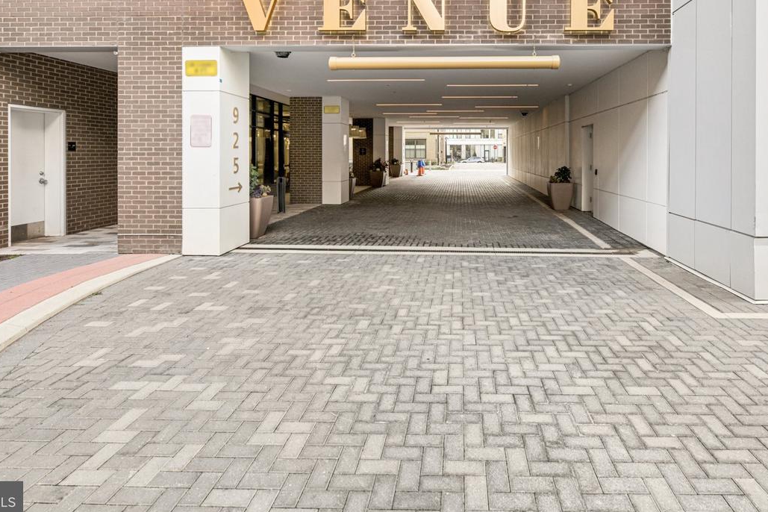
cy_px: 161
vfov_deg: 57.9
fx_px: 448
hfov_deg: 80.6
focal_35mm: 21
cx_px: 444
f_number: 8
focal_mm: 15
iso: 100
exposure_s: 1/20
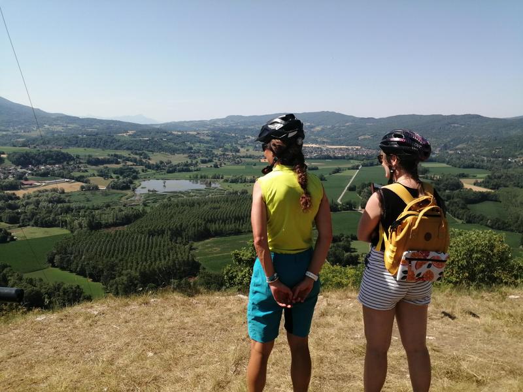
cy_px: 196
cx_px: 262
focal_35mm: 26
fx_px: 393
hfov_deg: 67.3
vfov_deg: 53.1
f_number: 1.8
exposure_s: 1/1479
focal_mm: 3.62
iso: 50
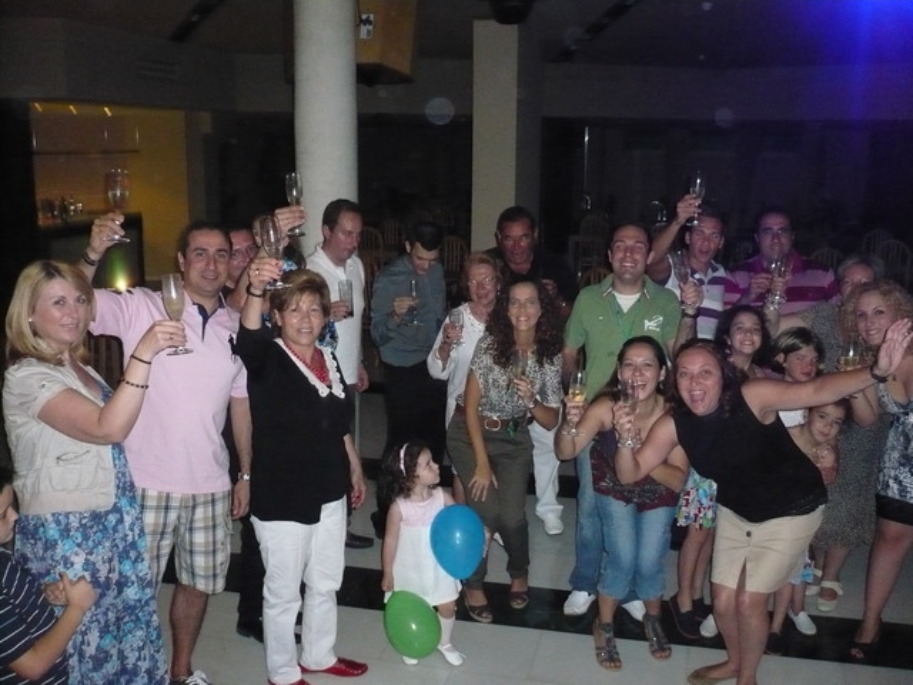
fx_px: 923
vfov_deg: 40.7
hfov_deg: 52.6
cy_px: 342
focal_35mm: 35
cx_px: 456
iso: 640
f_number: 2.8
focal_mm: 5.8
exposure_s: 1/30
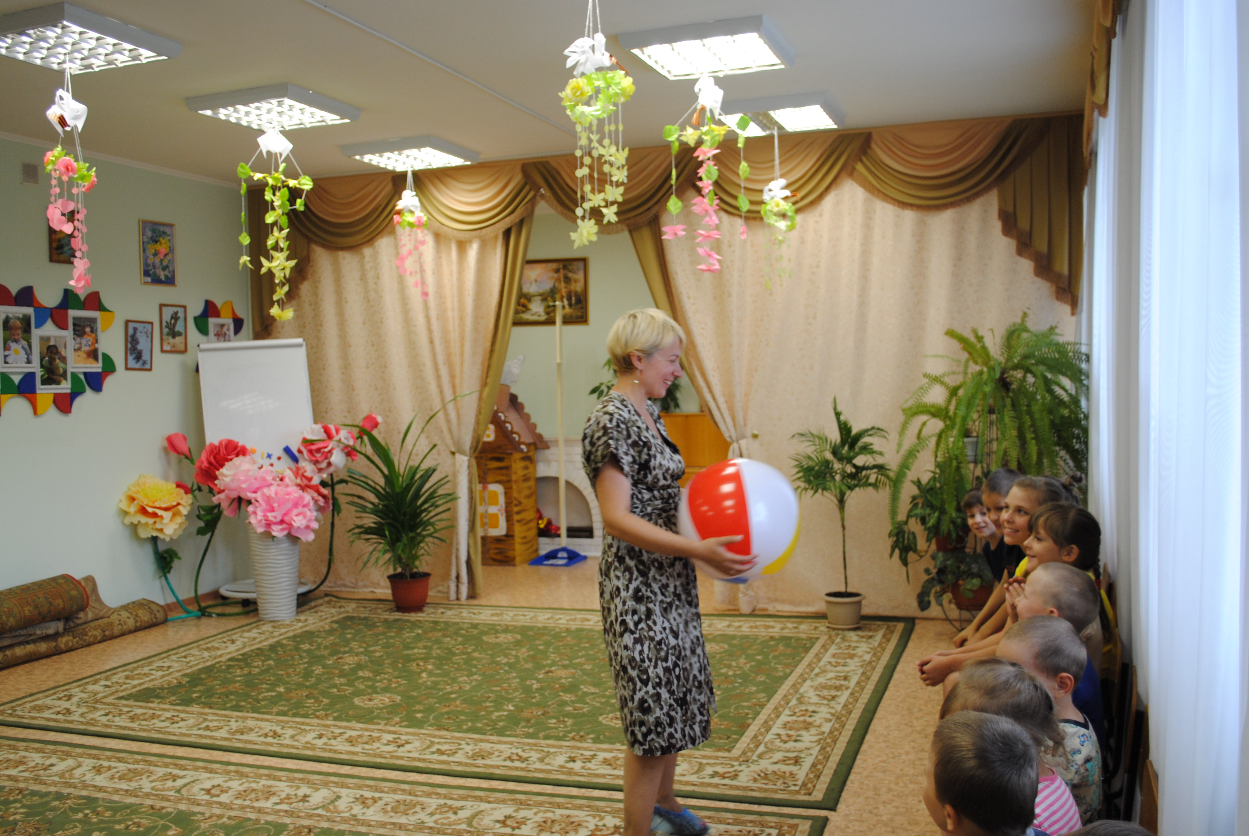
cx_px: 624
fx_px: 1146
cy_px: 418
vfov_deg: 40.1
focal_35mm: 33
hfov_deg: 57.2
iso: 250
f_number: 3.8
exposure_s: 1/30
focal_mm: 22
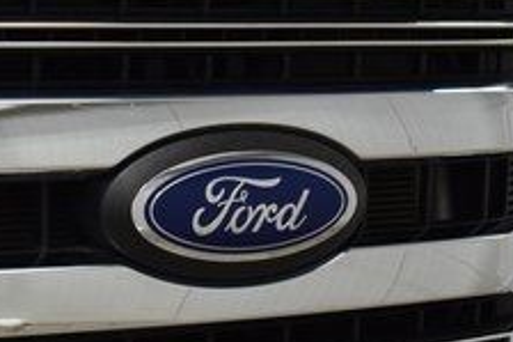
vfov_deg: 9.3
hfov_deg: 13.8
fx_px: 2079
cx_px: -16
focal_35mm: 146
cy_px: 407
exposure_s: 1/60
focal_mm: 34
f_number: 7.1
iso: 1600
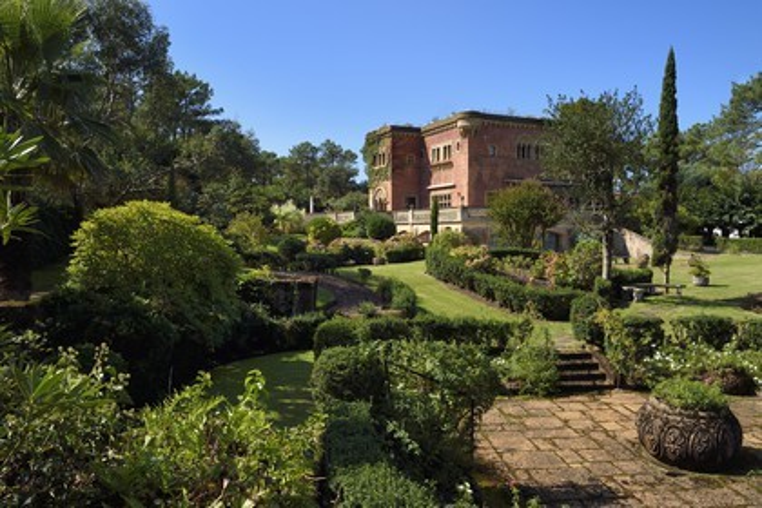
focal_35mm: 28
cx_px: 381
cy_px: 254
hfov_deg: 65.5
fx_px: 593
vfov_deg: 46.4
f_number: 14
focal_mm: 28
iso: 200
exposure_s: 1/160
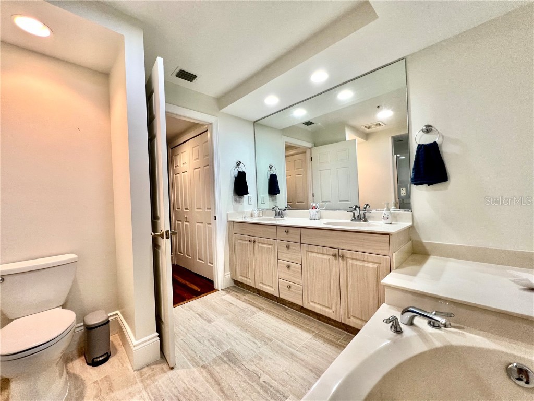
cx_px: 267
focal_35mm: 13
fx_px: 201
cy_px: 200
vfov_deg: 89.9
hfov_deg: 106.2
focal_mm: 1.57
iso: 200
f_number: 1.8
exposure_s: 1/120
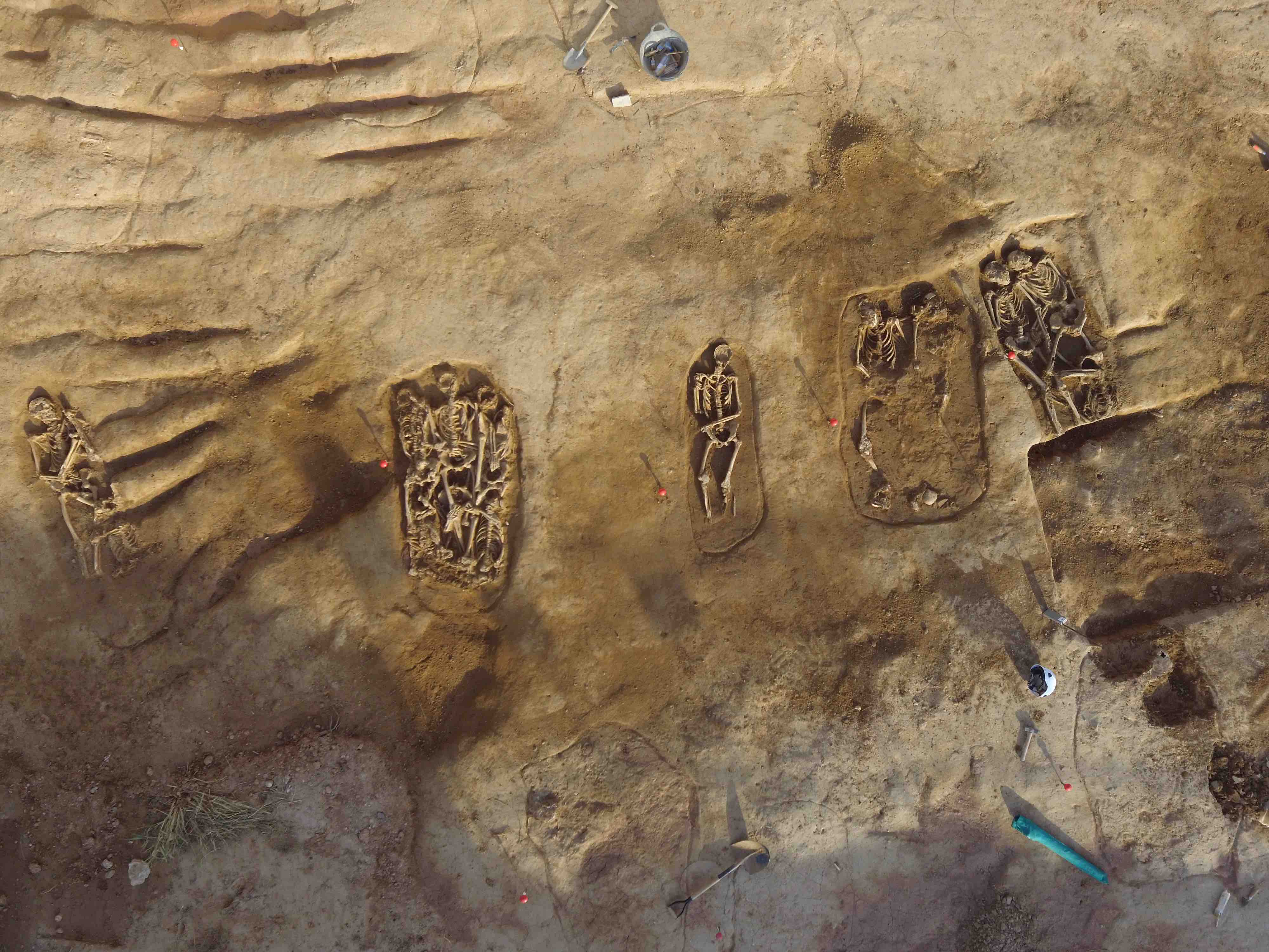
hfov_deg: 81.7
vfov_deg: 66.0
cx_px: 634
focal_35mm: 20
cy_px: 476
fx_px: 733
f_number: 2.8
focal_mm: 3.61
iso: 100
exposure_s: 1/433
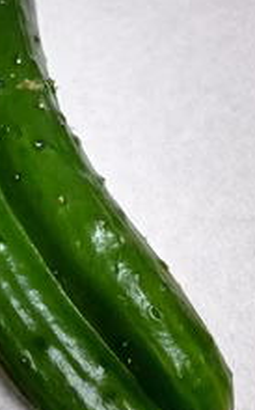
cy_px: 199
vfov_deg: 36.3
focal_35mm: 56
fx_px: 624
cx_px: 24
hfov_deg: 22.5
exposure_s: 1/20
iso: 500
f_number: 2
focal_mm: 3.8
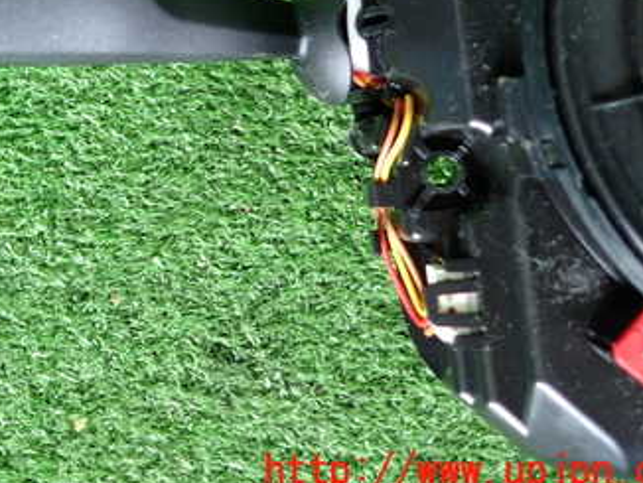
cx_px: 118
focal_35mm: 46
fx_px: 855
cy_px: 53
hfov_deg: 39.4
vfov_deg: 30.3
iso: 200
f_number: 2
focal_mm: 4.5
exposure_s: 1/40
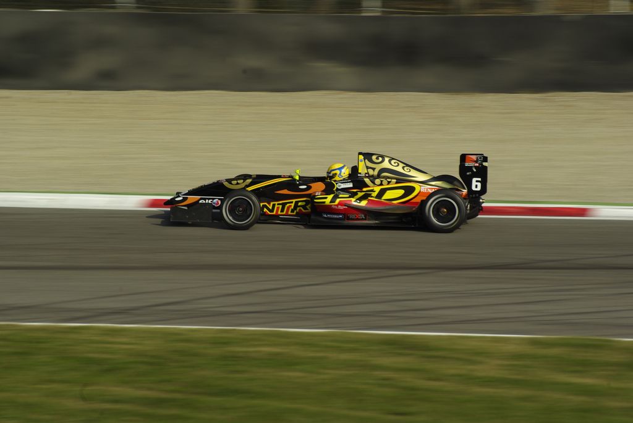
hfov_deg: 6.5
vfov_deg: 4.4
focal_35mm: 315
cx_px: 316
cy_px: 212
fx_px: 5544
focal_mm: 210
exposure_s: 1/125
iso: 100
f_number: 11
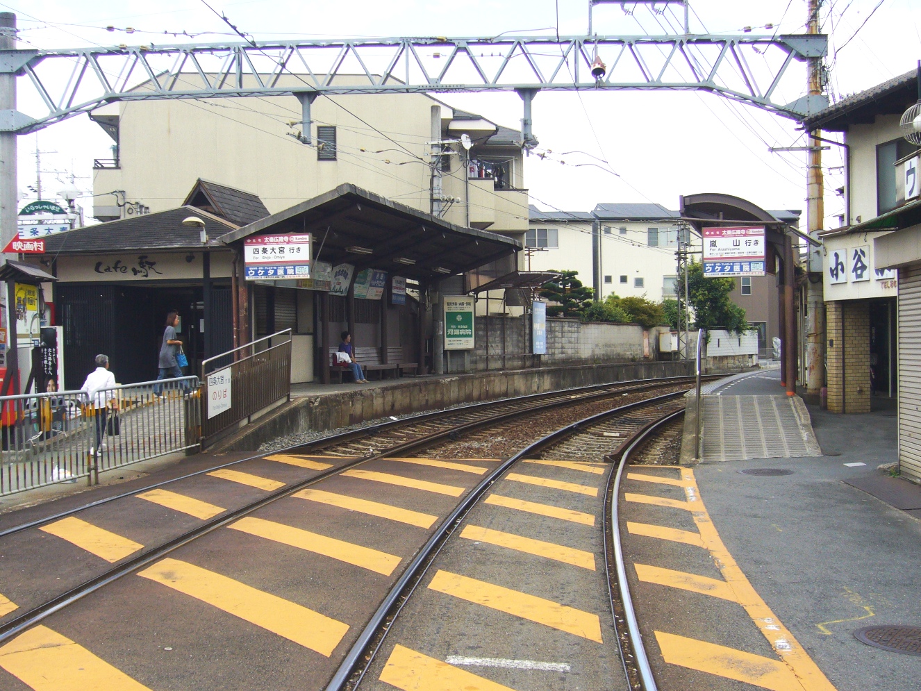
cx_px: 460
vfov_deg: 36.0
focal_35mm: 40
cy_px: 346
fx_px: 1064
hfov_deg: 46.8
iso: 80
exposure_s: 1/160
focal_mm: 6.6
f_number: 6
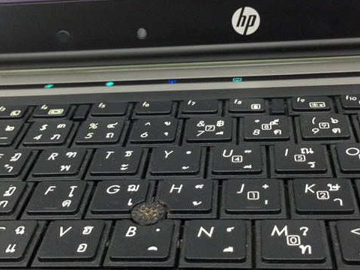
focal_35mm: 55
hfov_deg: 34.9
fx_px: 572
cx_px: 176
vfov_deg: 26.5
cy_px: 152
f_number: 2.4
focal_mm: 4.12
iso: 160
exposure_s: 1/20
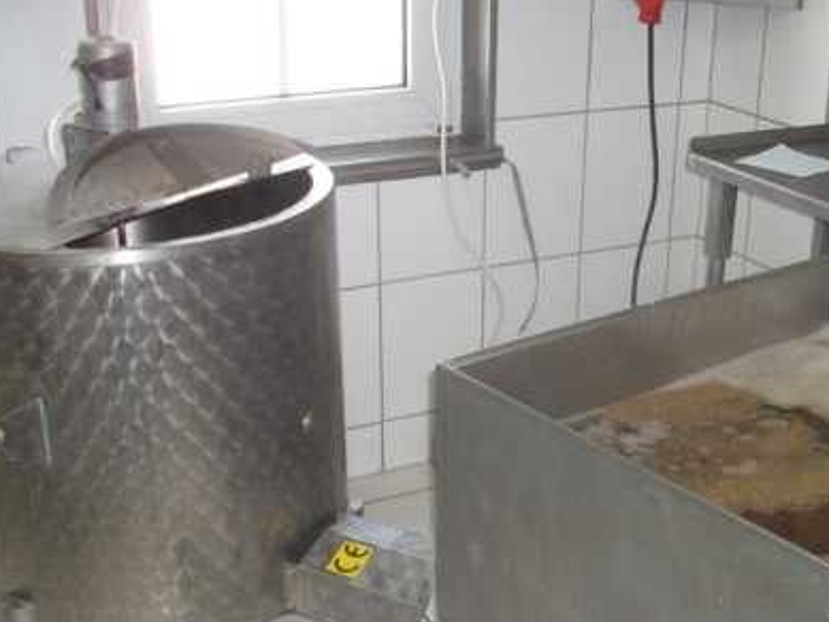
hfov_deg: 37.1
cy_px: 439
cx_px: 552
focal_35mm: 51
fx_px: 1222
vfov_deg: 28.3
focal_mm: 5.7
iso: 150
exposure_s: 1/40
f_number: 2.9
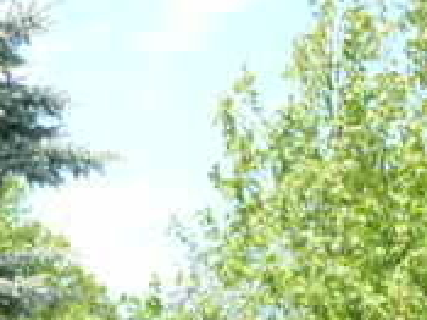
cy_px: 559
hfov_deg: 15.3
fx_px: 1578
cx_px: 71
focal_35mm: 128
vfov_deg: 10.9
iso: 100
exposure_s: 1/320
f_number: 2.8
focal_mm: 5.8
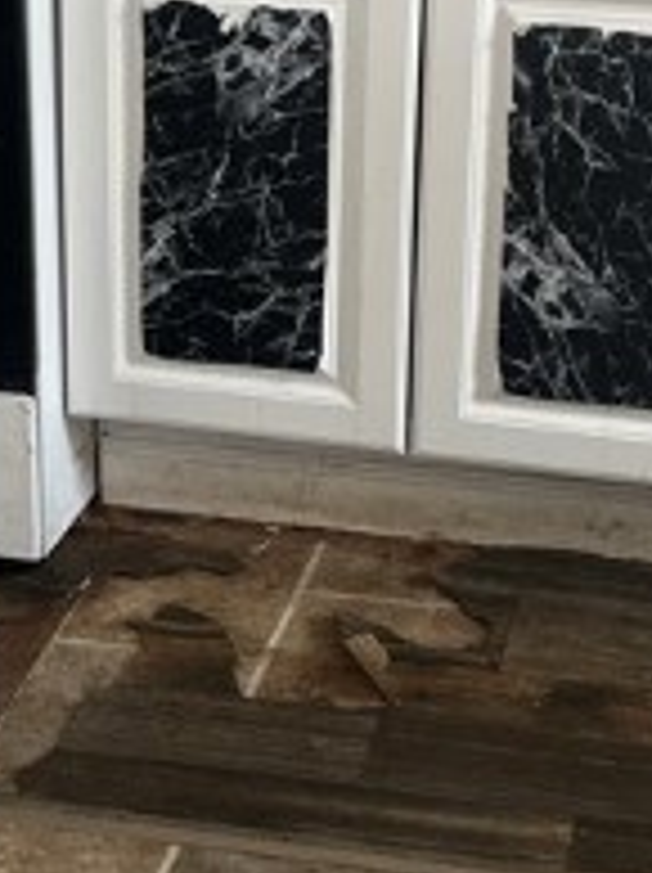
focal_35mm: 103
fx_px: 2592
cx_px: 148
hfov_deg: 14.3
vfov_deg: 19.0
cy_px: 274
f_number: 1.6
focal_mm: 5.1
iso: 64
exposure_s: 1/122
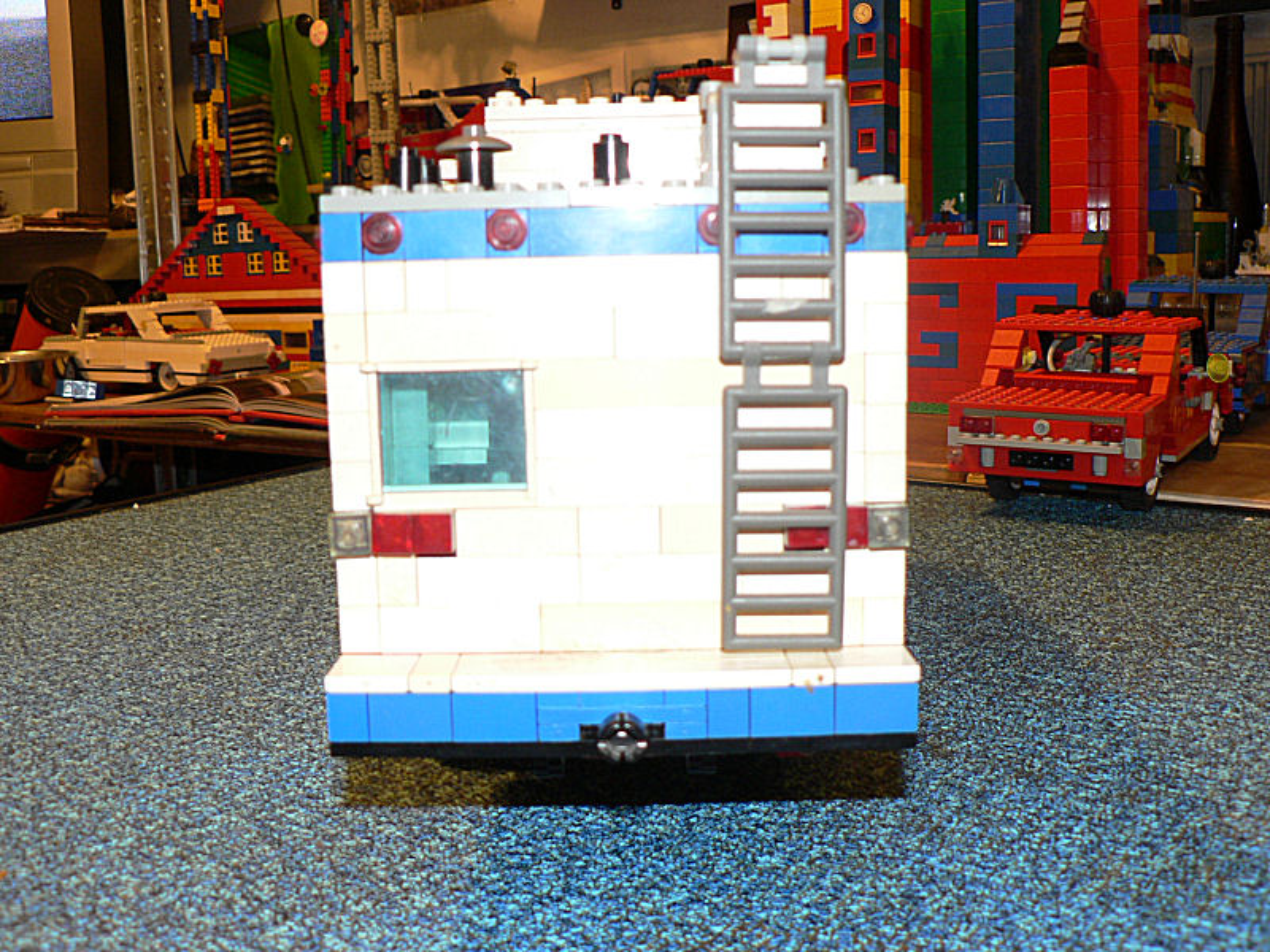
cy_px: 476
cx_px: 635
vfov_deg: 39.7
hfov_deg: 51.4
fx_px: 1321
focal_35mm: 36
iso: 100
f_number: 2.8
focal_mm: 6
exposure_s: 1/8
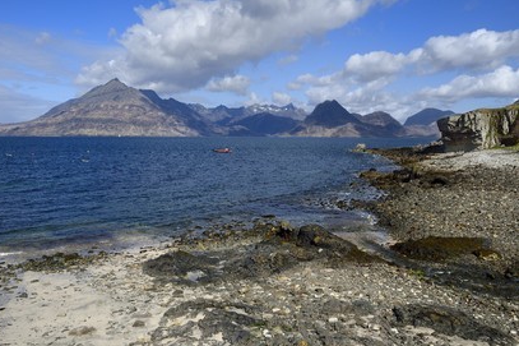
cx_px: 253
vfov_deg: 42.3
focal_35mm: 31
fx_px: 447
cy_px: 177
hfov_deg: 60.3
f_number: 16
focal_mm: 30
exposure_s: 1/250
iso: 200
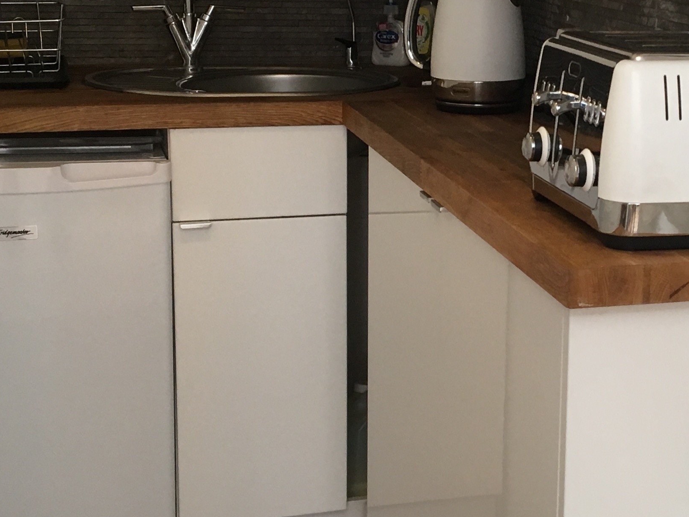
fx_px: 1433
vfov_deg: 20.4
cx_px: 559
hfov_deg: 26.5
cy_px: 222
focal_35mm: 72
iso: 125
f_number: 2.2
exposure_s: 1/33
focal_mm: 4.15
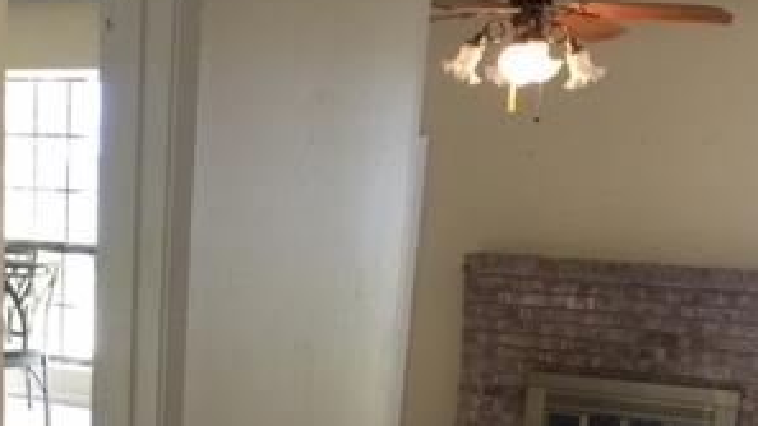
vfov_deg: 16.6
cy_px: 574
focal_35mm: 68
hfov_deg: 30.1
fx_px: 1367
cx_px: 130
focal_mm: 4.15
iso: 40
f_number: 2.2
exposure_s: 1/15
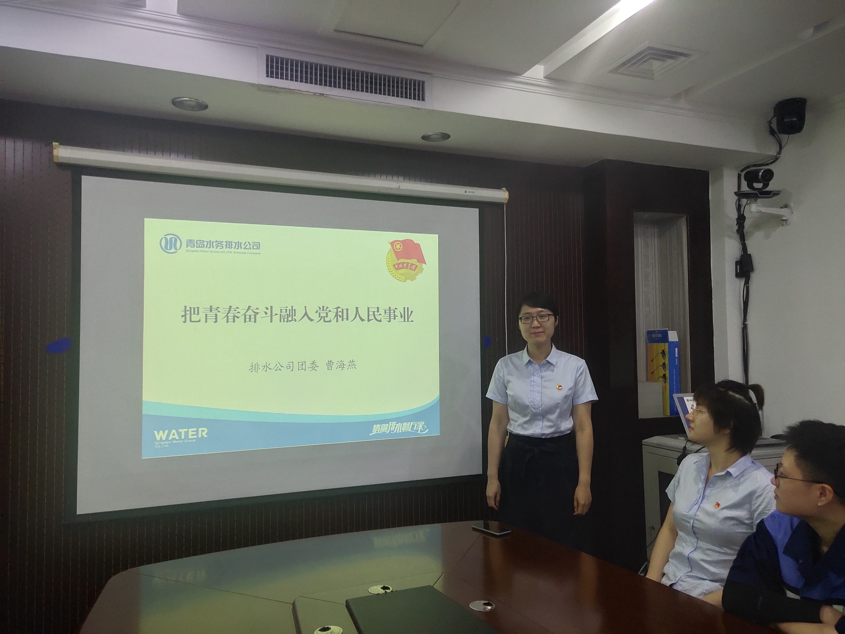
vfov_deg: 48.2
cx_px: 422
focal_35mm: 29
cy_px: 317
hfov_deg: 61.7
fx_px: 708
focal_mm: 4.27
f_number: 1.8
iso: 301
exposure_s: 1/50
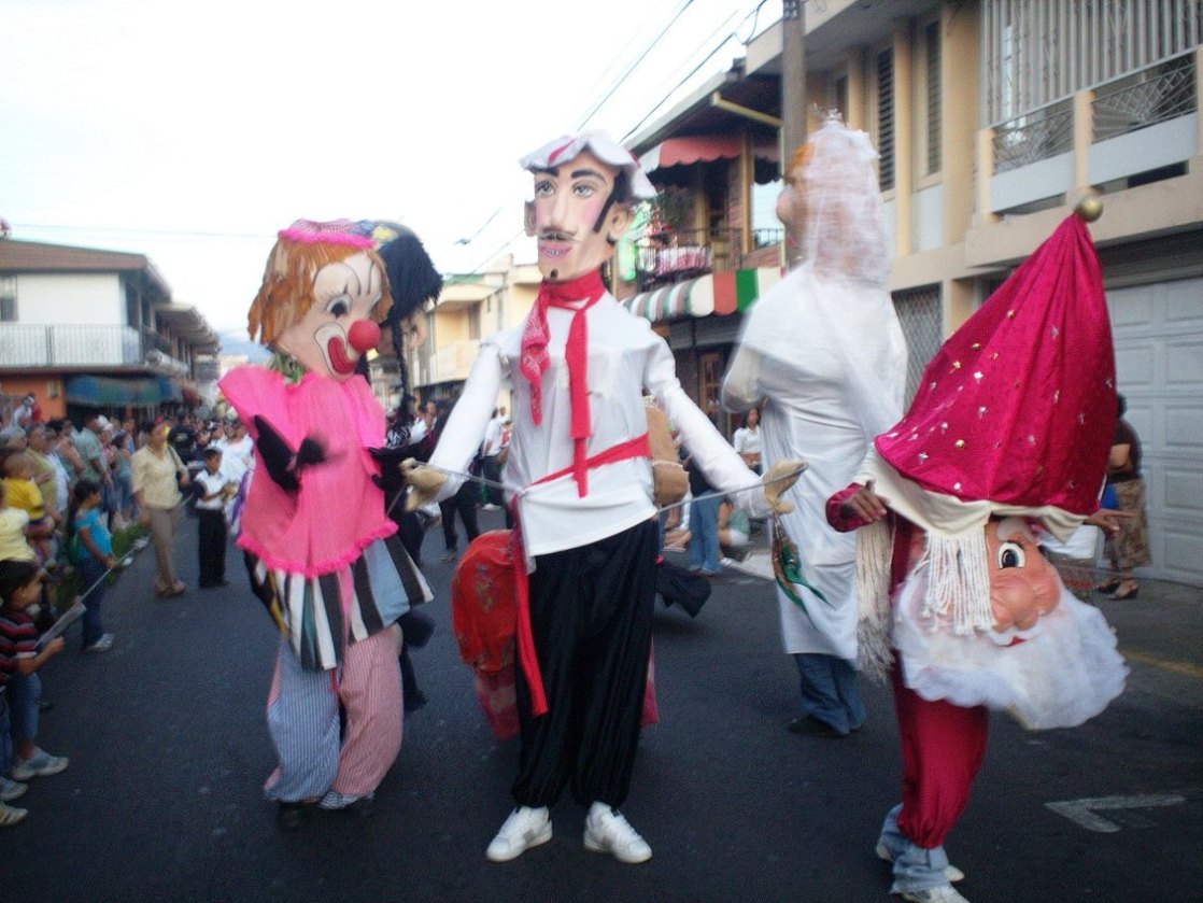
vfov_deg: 39.7
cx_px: 602
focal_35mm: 36
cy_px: 452
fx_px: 1251
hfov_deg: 51.3
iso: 140
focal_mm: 6
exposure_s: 1/23.8
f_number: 4.5
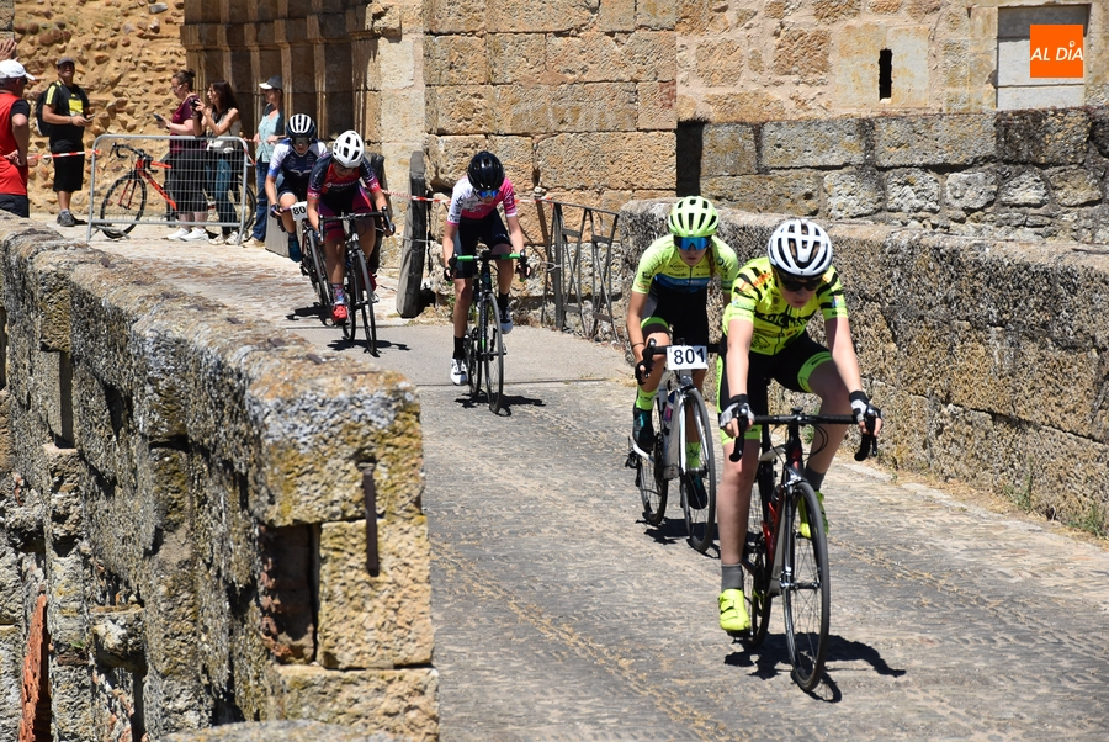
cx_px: 554
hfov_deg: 15.2
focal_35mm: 135
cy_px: 371
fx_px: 4163
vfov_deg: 10.2
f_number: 6.3
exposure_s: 1/1600
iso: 400
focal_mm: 90
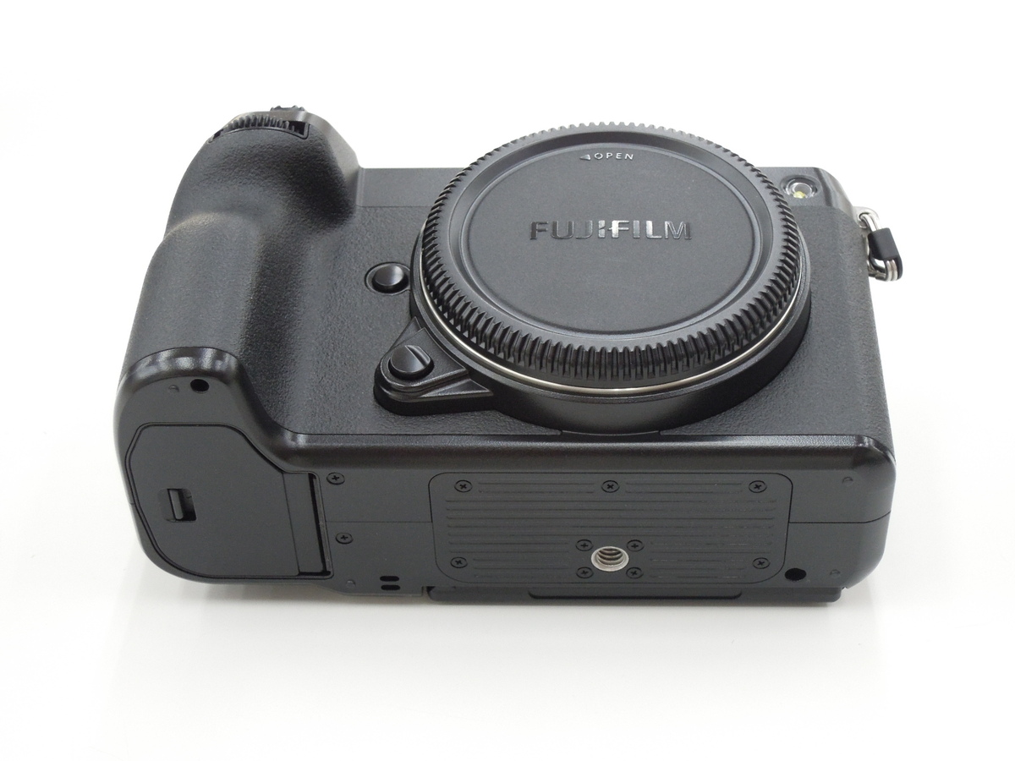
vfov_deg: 21.0
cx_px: 508
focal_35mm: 70
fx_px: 2053
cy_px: 380
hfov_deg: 27.8
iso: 400
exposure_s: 1/60
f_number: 4
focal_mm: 12.5
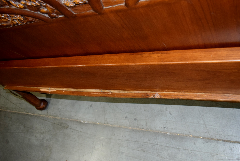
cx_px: 120
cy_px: 80
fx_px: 240
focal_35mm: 36
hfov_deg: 53.1
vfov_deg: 36.9
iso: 1100
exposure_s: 1/60
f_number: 4
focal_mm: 24
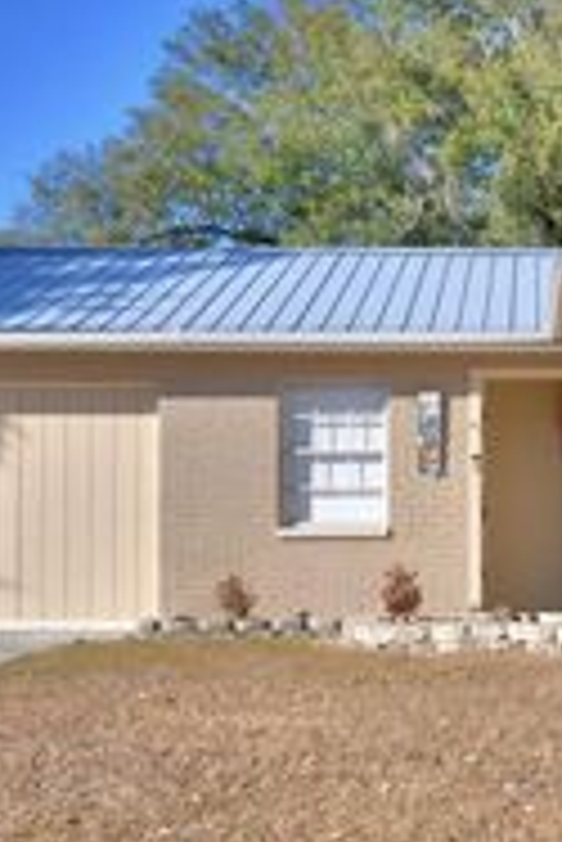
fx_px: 1870
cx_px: 652
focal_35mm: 80
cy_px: 493
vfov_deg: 25.3
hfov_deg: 16.5
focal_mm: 20
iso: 100
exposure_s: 1/800
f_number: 5.6
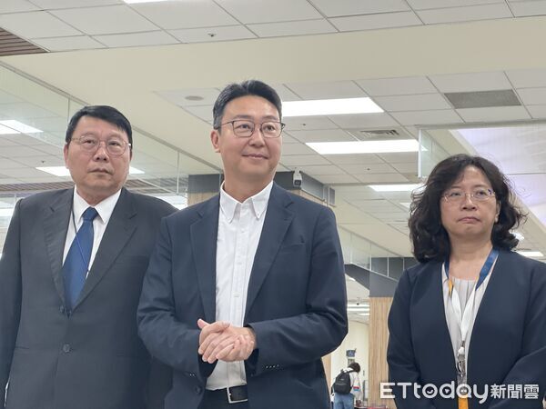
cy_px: 204
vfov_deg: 19.1
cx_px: 273
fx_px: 1215
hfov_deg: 25.3
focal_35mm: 77
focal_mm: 9
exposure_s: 1/60
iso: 200
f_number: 2.8
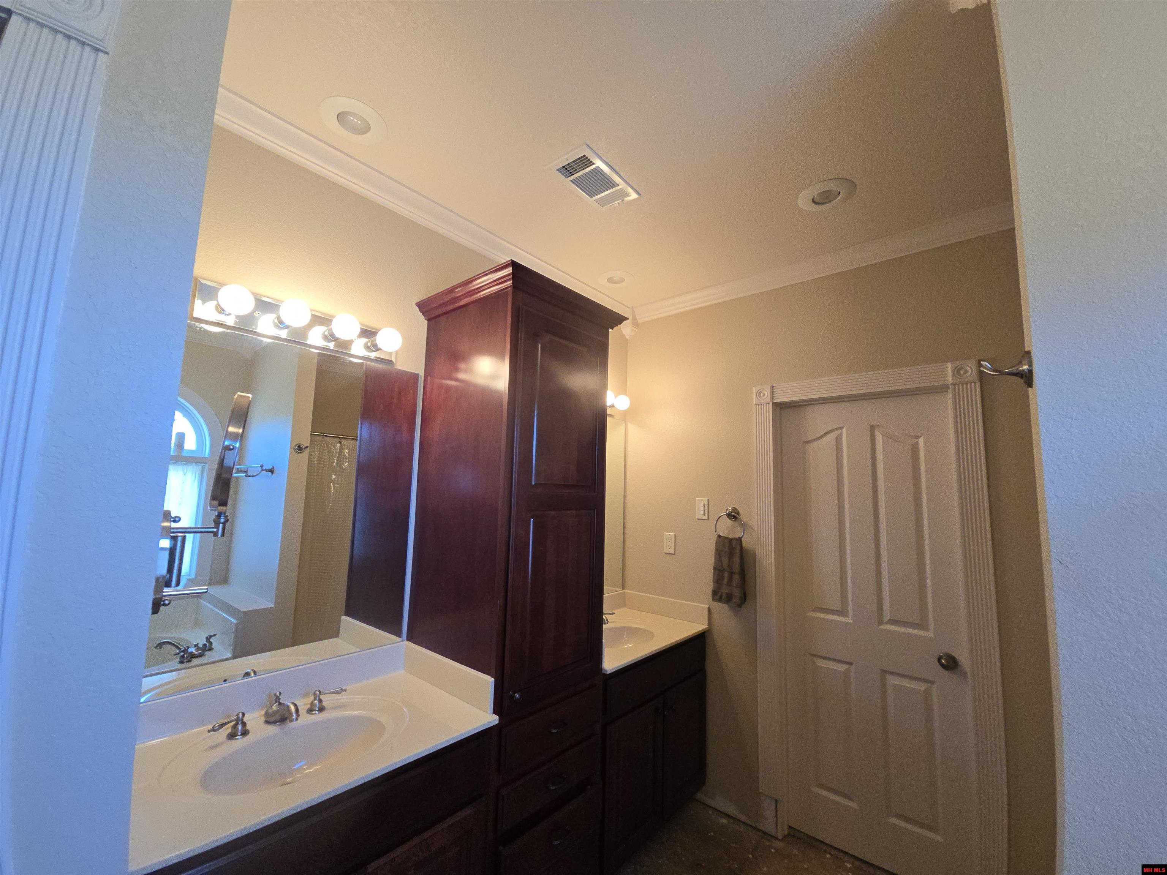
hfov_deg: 106.2
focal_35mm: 13
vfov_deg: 89.9
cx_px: 584
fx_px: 438
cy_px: 438
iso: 125
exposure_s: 1/60
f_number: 2.2
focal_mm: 2.2
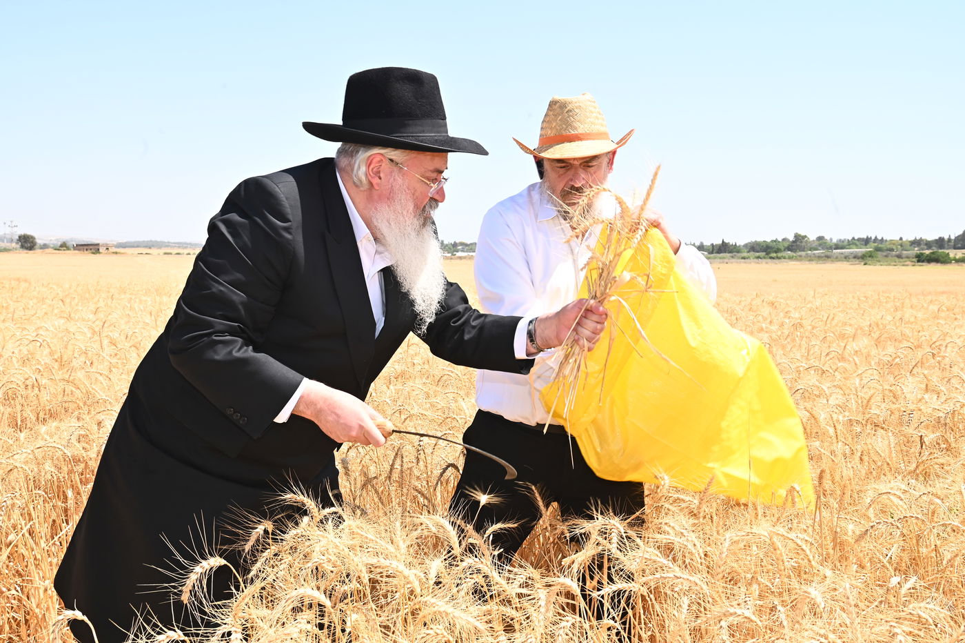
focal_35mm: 38
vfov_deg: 35.0
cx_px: 482
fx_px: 1018
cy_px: 322
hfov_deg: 50.7
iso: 320
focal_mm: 38
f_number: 13
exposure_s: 1/200
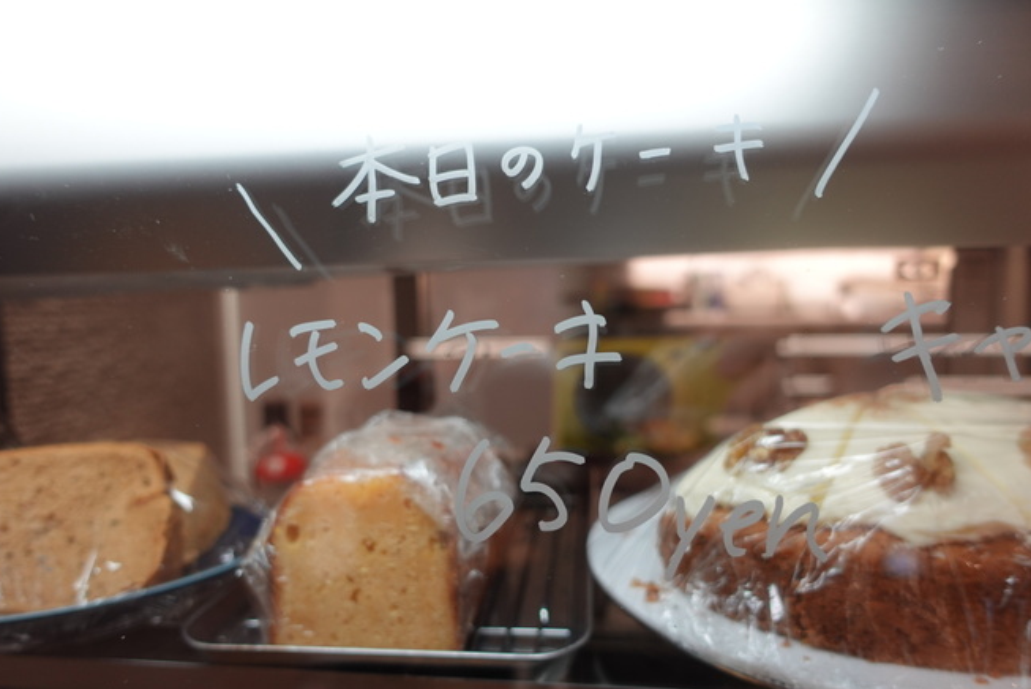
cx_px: 513
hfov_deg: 71.5
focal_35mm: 25
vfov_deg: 51.3
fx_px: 716
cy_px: 357
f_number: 2
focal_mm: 9.4
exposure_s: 1/60
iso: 125
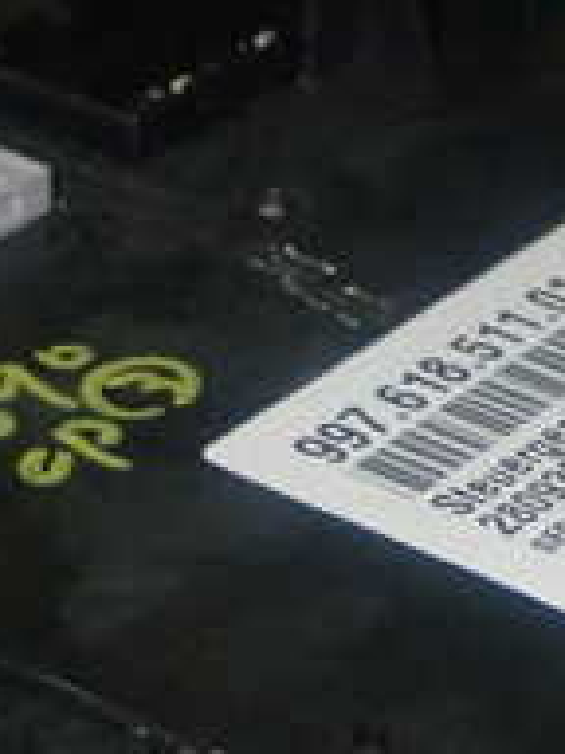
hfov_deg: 9.5
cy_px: 569
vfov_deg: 12.6
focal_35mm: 156
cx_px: 275
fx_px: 3395
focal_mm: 9.01
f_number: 9
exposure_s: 1/50
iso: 800
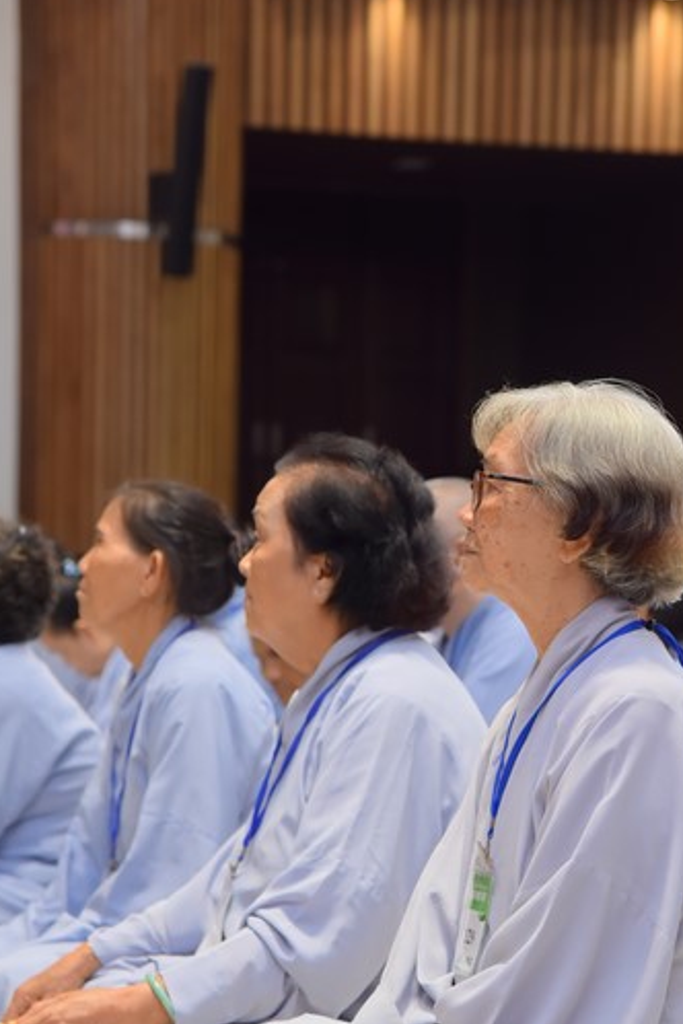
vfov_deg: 16.5
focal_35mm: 124
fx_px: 3529
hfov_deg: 11.1
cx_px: 332
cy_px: 607
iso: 1250
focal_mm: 95
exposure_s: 1/125
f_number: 5.6
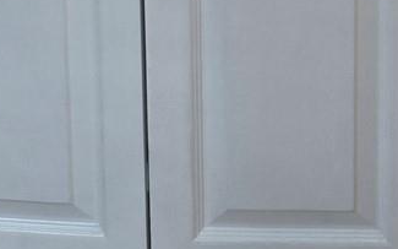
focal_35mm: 120
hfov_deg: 16.8
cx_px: 452
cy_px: -381
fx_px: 1301
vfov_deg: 9.5
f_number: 1.7
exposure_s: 1/120
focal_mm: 6.3
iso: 64
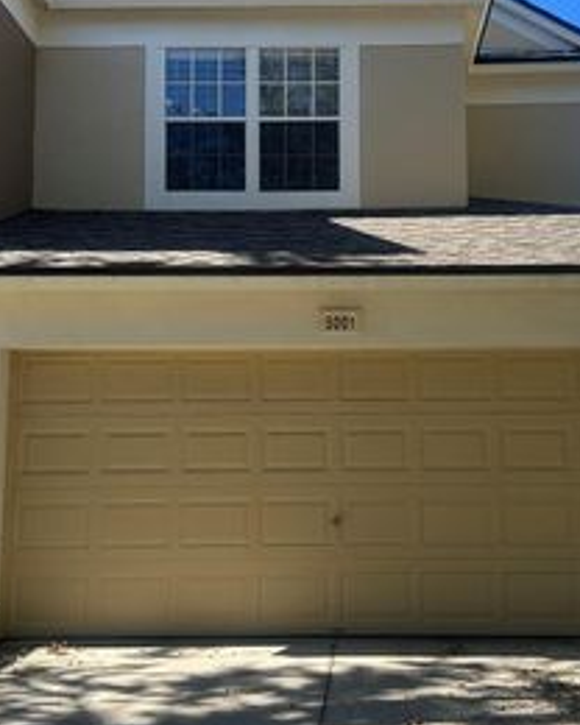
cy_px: 364
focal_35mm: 45
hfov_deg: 33.3
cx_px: 362
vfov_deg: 41.2
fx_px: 966
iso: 80
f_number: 1.78
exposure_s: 1/1562
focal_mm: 6.86
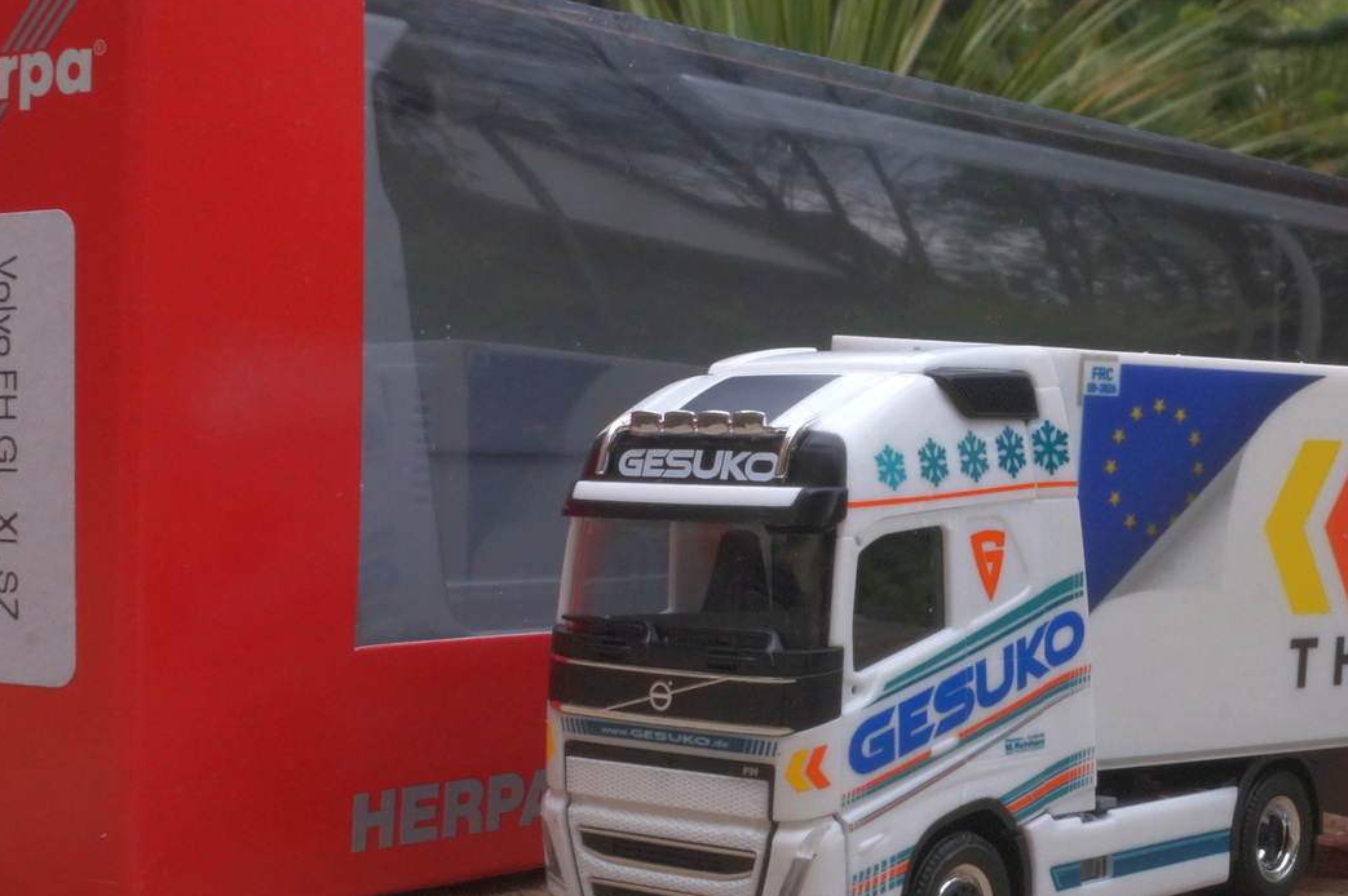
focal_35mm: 69
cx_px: 967
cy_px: 472
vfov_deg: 19.7
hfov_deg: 28.9
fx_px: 2582
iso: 500
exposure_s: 1/60
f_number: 22
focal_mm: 24
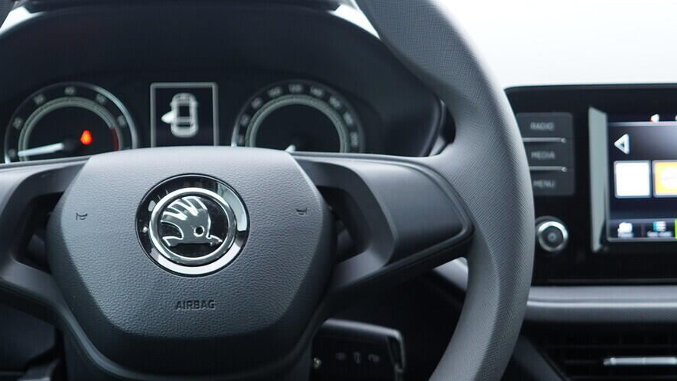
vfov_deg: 19.7
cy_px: 227
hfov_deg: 33.9
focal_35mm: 61
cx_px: 208
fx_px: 1095
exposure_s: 1/40
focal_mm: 24
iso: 400
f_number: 2.8
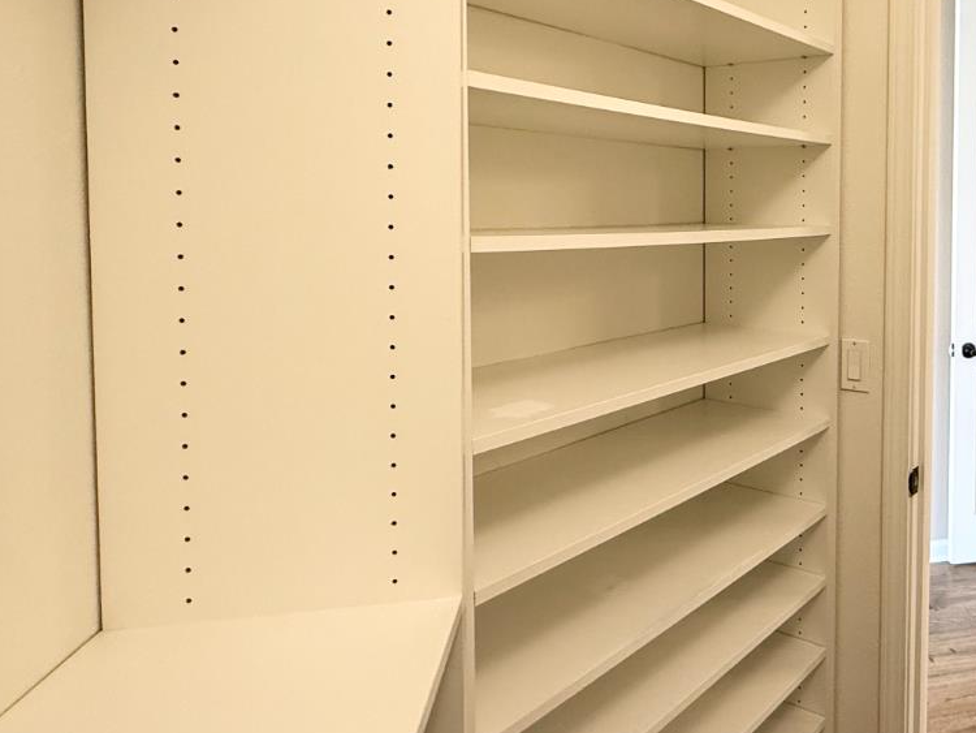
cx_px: 802
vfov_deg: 49.1
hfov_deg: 57.9
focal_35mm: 28
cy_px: 256
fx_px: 790
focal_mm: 2.22
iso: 200
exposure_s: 1/60
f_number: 2.2
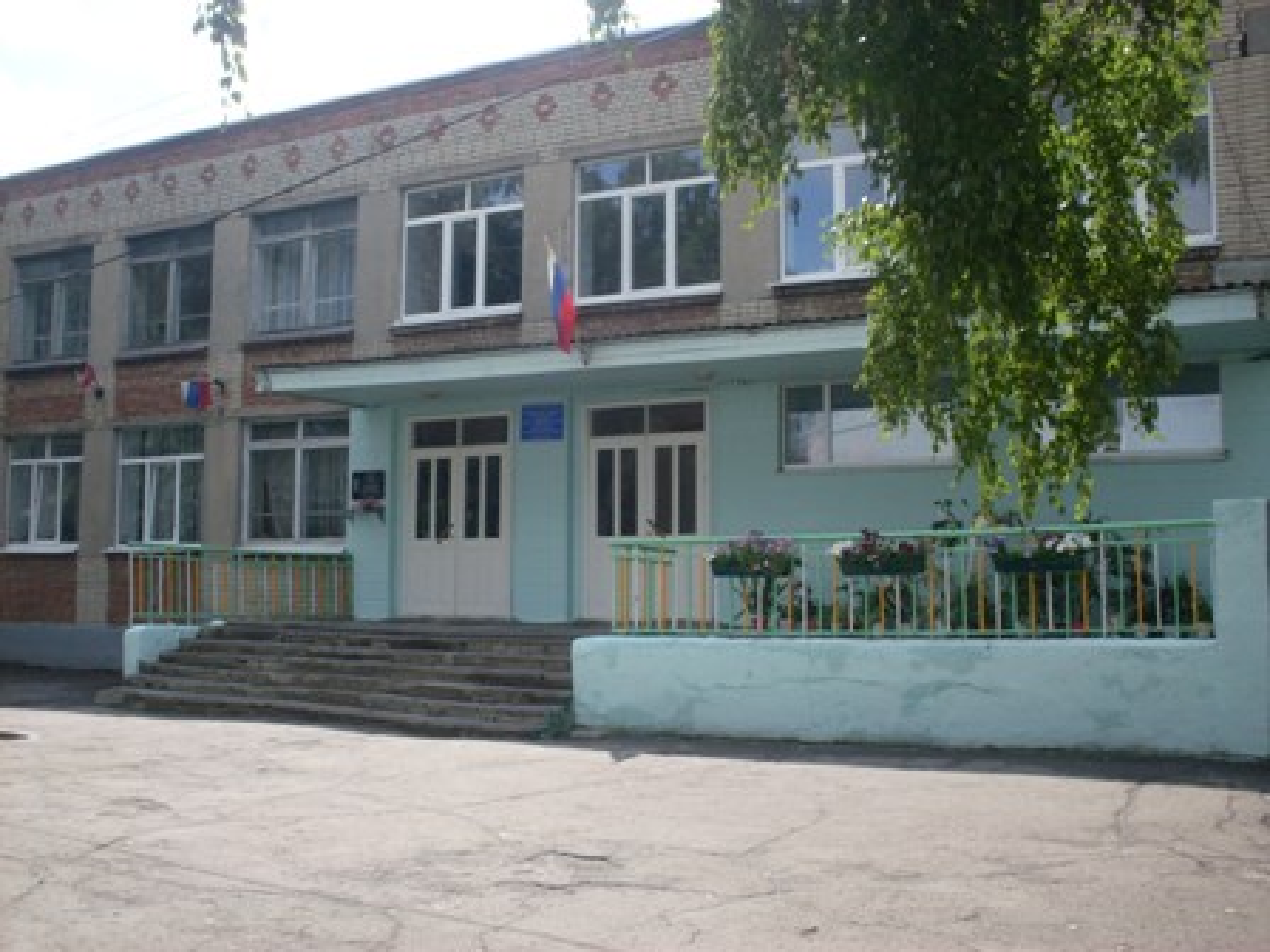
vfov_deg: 37.7
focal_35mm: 38
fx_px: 1394
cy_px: 476
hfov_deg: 49.0
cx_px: 635
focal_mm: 6.3
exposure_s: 1/180
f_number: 8.4
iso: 80
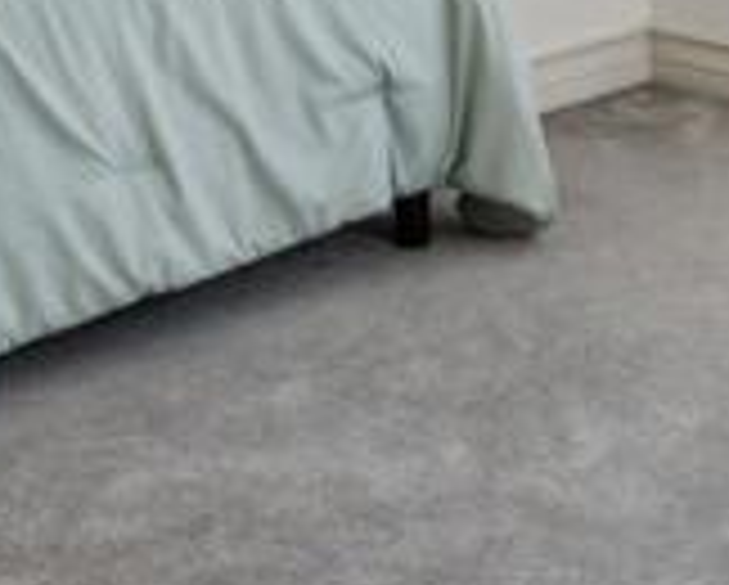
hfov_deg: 21.0
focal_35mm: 89
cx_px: 657
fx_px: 1923
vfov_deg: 15.2
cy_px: -441
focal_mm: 15
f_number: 10
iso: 500
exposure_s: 1/60
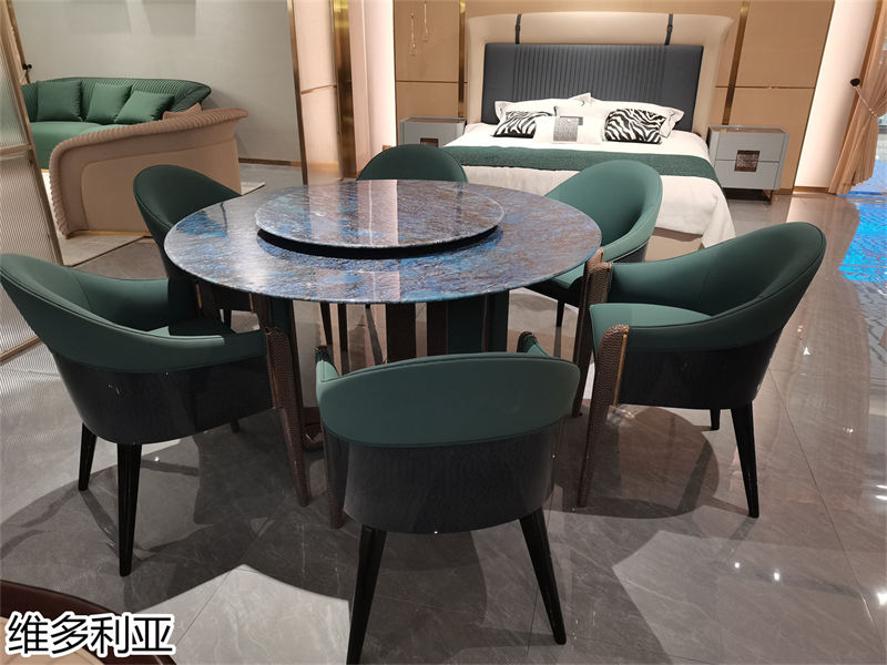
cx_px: 444
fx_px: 666
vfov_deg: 53.1
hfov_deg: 67.3
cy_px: 332
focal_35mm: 26
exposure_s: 1/50
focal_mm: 5.58
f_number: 1.8
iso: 250
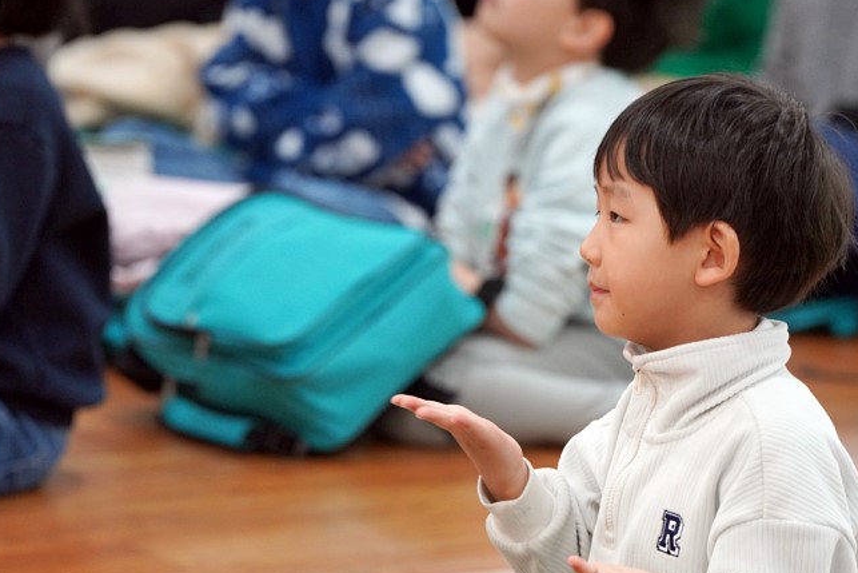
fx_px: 6674
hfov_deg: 7.4
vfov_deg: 4.9
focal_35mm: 280
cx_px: 500
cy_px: 362
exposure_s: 1/250
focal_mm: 200
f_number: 4
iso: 2500
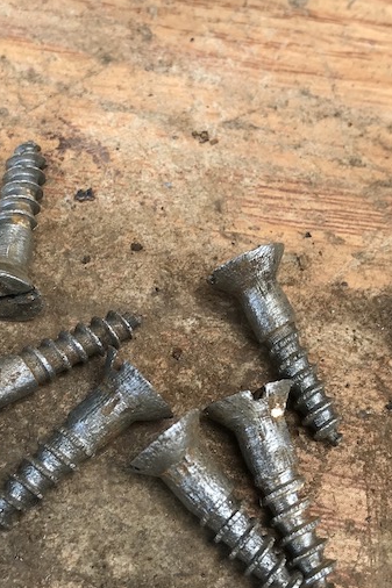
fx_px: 948
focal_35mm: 58
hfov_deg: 23.3
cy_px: 303
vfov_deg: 34.5
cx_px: 131
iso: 20
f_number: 1.8
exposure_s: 1/137
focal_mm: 3.99
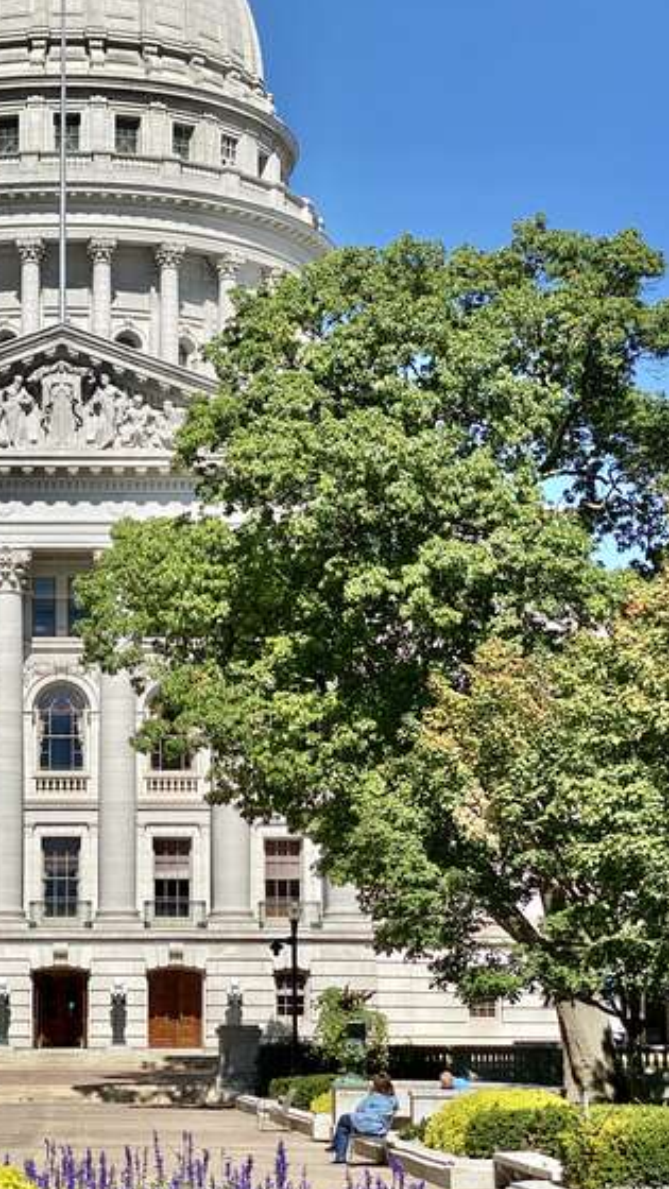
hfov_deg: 14.8
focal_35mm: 81
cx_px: 96
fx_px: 2554
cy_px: 433
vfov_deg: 26.1
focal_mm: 6
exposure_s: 1/1916
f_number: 2
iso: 20
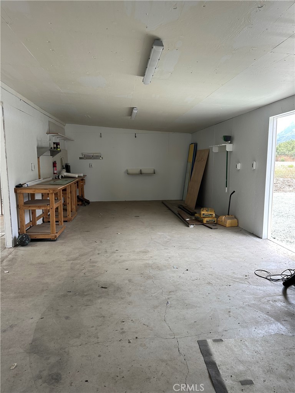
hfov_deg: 56.8
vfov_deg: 71.6
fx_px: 273
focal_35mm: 24
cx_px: 148
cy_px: 196
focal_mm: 6.86
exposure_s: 1/177
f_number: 1.78
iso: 80
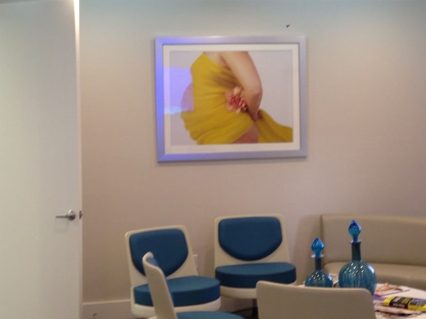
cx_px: 220
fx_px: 837
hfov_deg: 28.6
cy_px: 128
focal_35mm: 68
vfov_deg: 21.6
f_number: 2.4
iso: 50
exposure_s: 1/31
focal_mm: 4.13
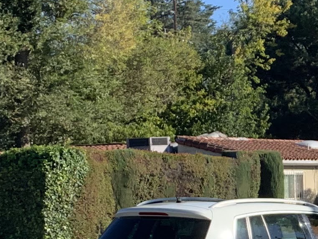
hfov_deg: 13.4
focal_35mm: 138
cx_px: 488
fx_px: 1268
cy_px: 207
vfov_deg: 10.7
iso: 25
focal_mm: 4.25
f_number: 1.8
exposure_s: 1/1266
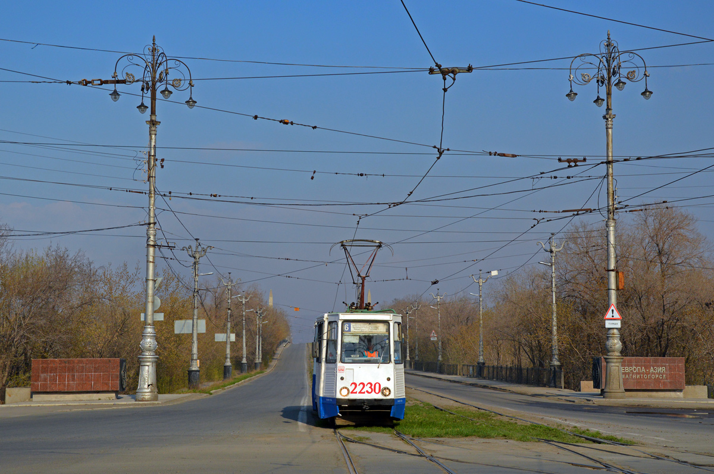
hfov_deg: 33.4
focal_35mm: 60
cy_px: 237
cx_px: 357
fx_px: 1188
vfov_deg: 22.5
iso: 400
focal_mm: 40
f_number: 7.1
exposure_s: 1/2000
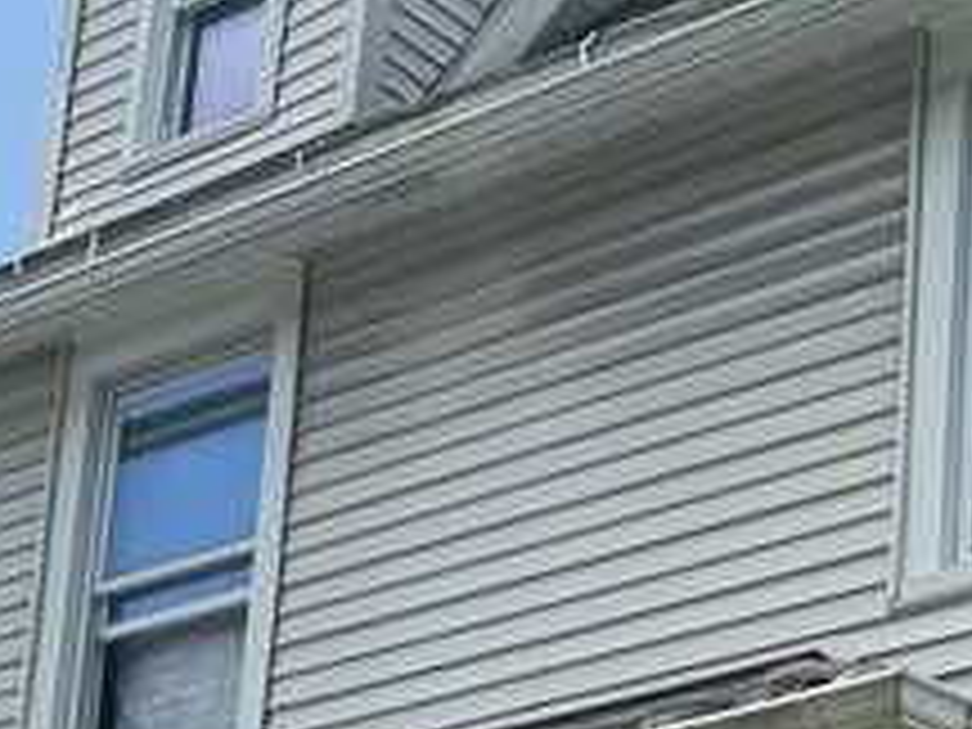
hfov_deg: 16.5
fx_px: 3201
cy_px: 932
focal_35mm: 114
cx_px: 1197
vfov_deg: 12.6
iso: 80
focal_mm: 6.76
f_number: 1.78
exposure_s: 1/3802
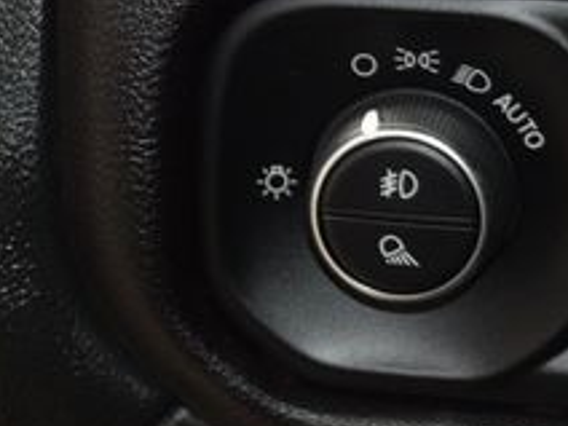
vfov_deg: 4.9
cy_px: 133
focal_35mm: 305
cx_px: 418
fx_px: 5005
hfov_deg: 6.5
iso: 2000
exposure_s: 1/30
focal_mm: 70
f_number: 4.5
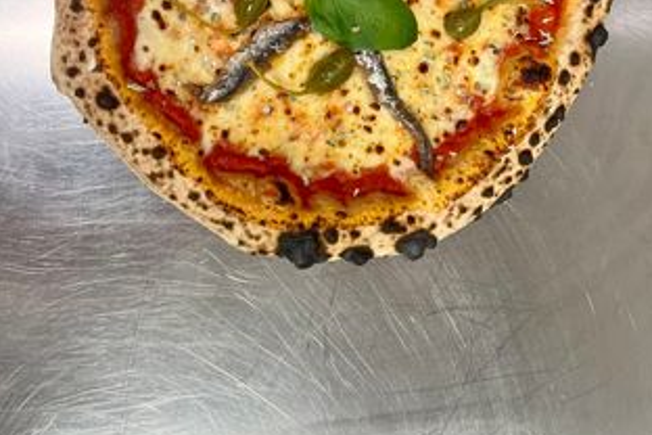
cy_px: 40
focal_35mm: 37
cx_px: 328
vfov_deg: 33.9
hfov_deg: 51.9
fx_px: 670
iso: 100
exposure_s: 1/100
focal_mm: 5.7
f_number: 1.5
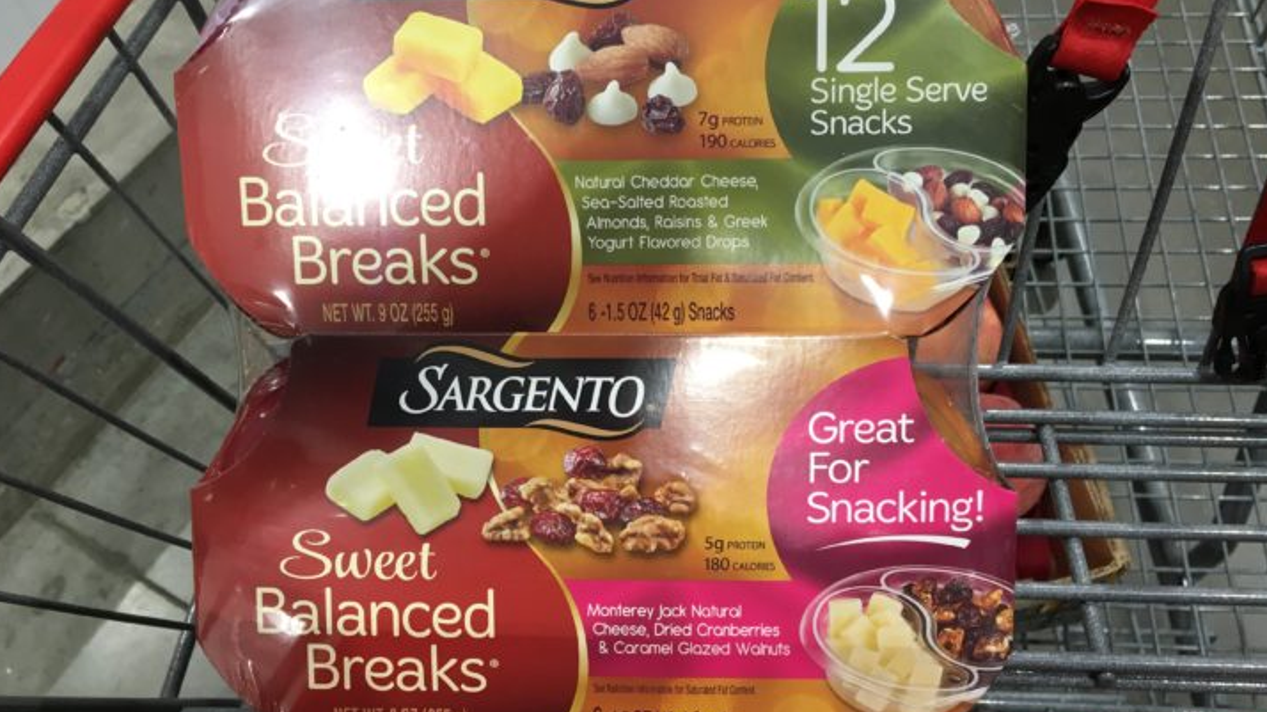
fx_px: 1142
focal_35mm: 34
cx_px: 660
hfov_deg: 58.0
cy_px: 364
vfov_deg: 34.6
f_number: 2.2
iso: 64
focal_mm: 4.15
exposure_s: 1/30
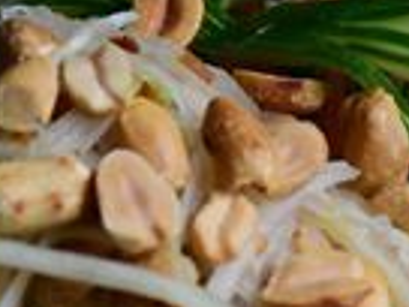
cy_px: 226
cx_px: 177
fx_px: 8802
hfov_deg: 2.7
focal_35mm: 745
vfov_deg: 2.0
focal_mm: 140
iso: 1400
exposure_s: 1/250
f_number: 5.6
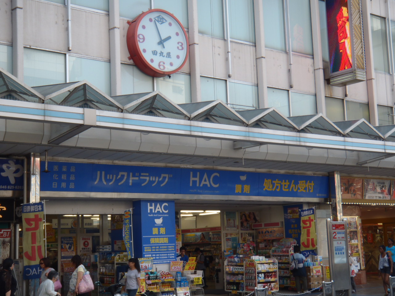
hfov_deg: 33.8
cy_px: 148
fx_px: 650
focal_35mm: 57
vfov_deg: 25.7
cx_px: 198
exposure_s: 1/125
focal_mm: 10.34
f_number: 4.5
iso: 64
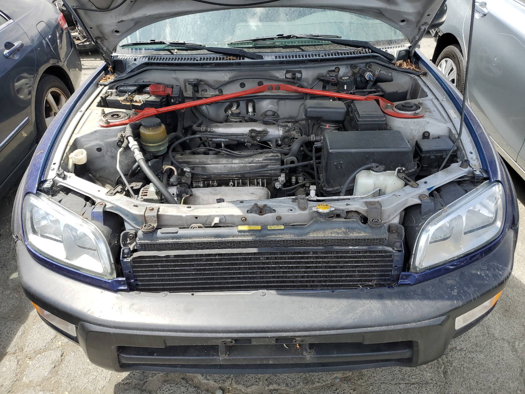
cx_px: 262
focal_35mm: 26
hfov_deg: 67.3
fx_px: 394
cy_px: 197
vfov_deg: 53.1
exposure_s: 1/1111
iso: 50
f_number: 1.5
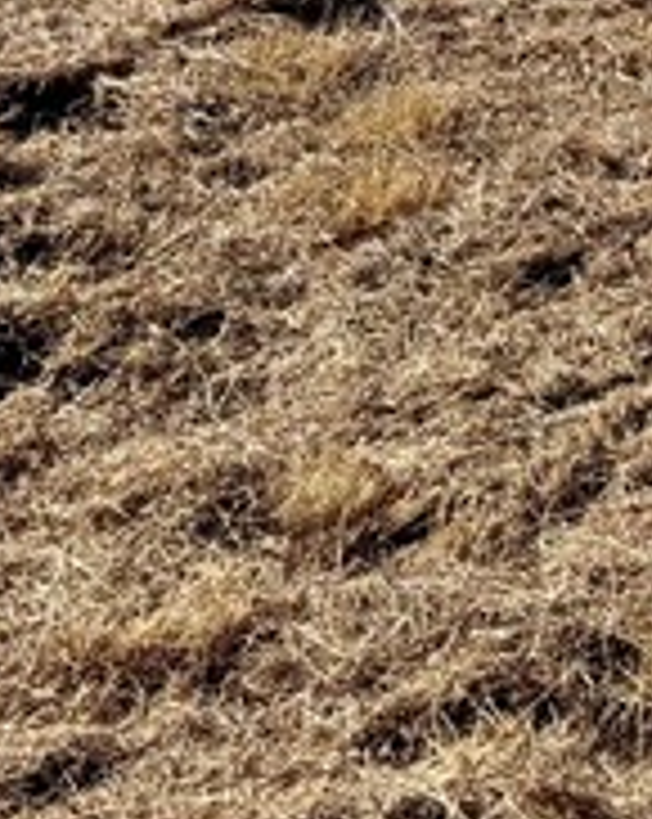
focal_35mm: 132
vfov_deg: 13.4
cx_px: 1452
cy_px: -544
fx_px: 3192
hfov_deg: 10.4
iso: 80
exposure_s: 1/5714
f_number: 1.78
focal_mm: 6.76
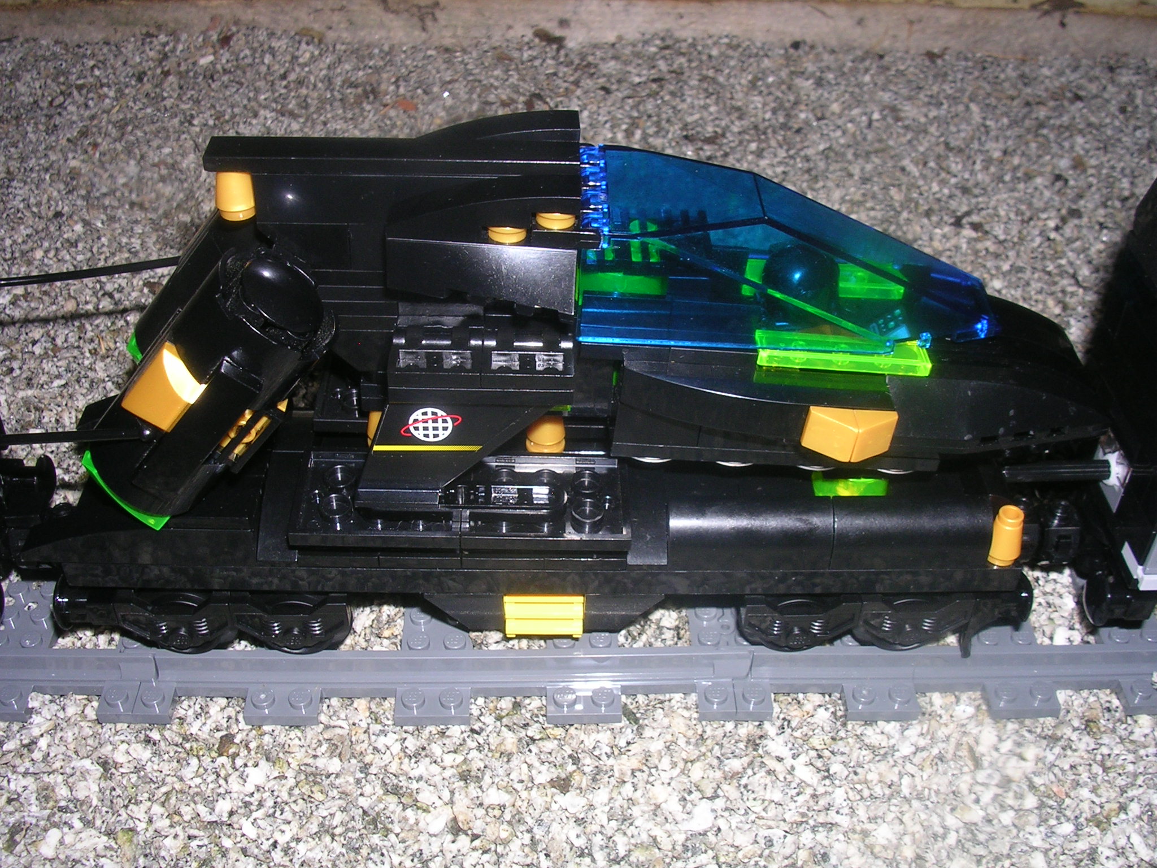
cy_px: 434
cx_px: 578
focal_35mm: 38
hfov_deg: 49.0
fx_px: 1270
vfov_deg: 37.7
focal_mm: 5.8
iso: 50
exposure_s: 1/60.1
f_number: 5.6
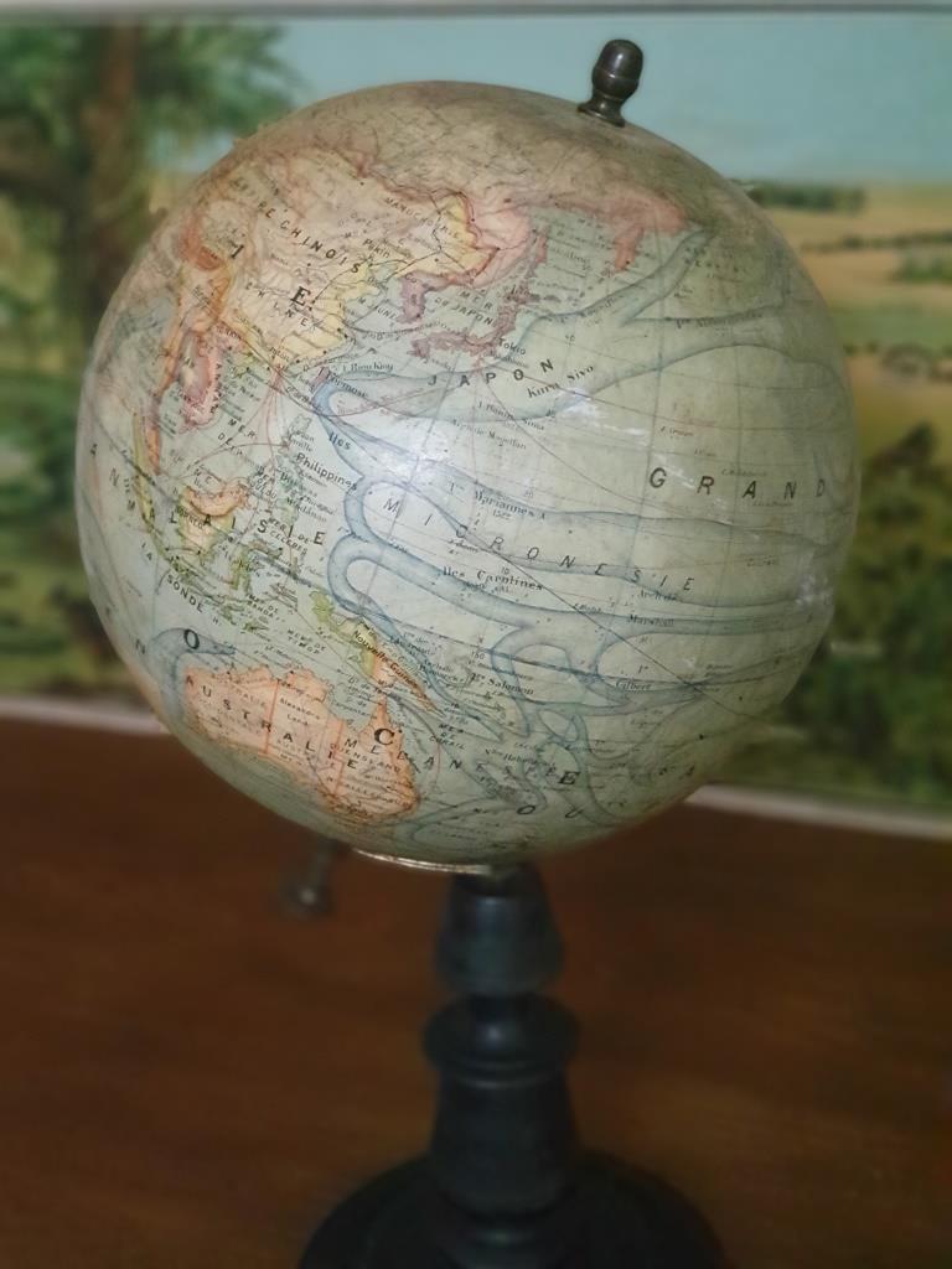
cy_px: 634
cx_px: 476
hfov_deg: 28.0
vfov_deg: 36.8
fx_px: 1907
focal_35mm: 52
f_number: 2.4
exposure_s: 1/25
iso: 1600
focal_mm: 6
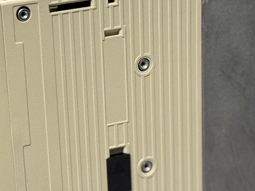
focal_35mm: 127
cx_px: 62
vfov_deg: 11.6
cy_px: 137
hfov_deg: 15.4
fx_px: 936
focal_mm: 6.76
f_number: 1.78
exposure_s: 1/50
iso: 200
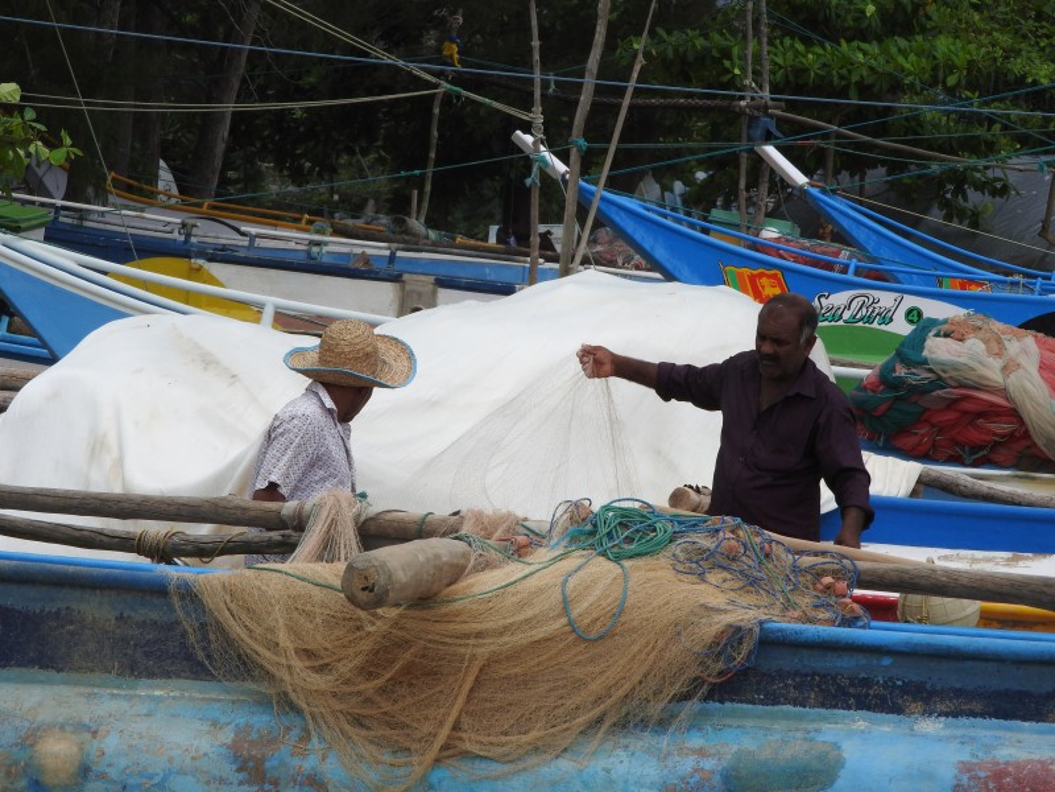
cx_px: 528
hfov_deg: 11.0
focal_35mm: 180
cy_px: 396
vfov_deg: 8.2
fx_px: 5486
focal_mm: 32.2
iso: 100
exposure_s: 1/640
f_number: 5.3
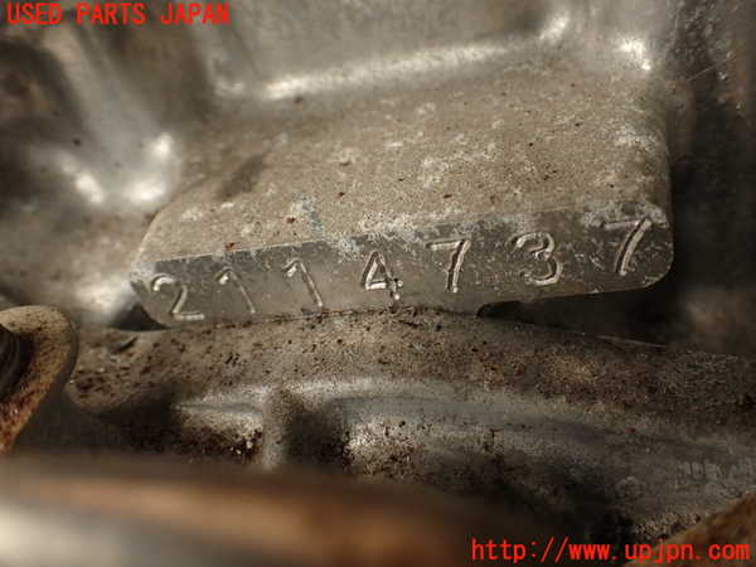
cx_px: 378
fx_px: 786
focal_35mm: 36
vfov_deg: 39.7
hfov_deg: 51.4
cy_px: 284
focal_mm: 6.37
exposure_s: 1/40
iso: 200
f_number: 2.5
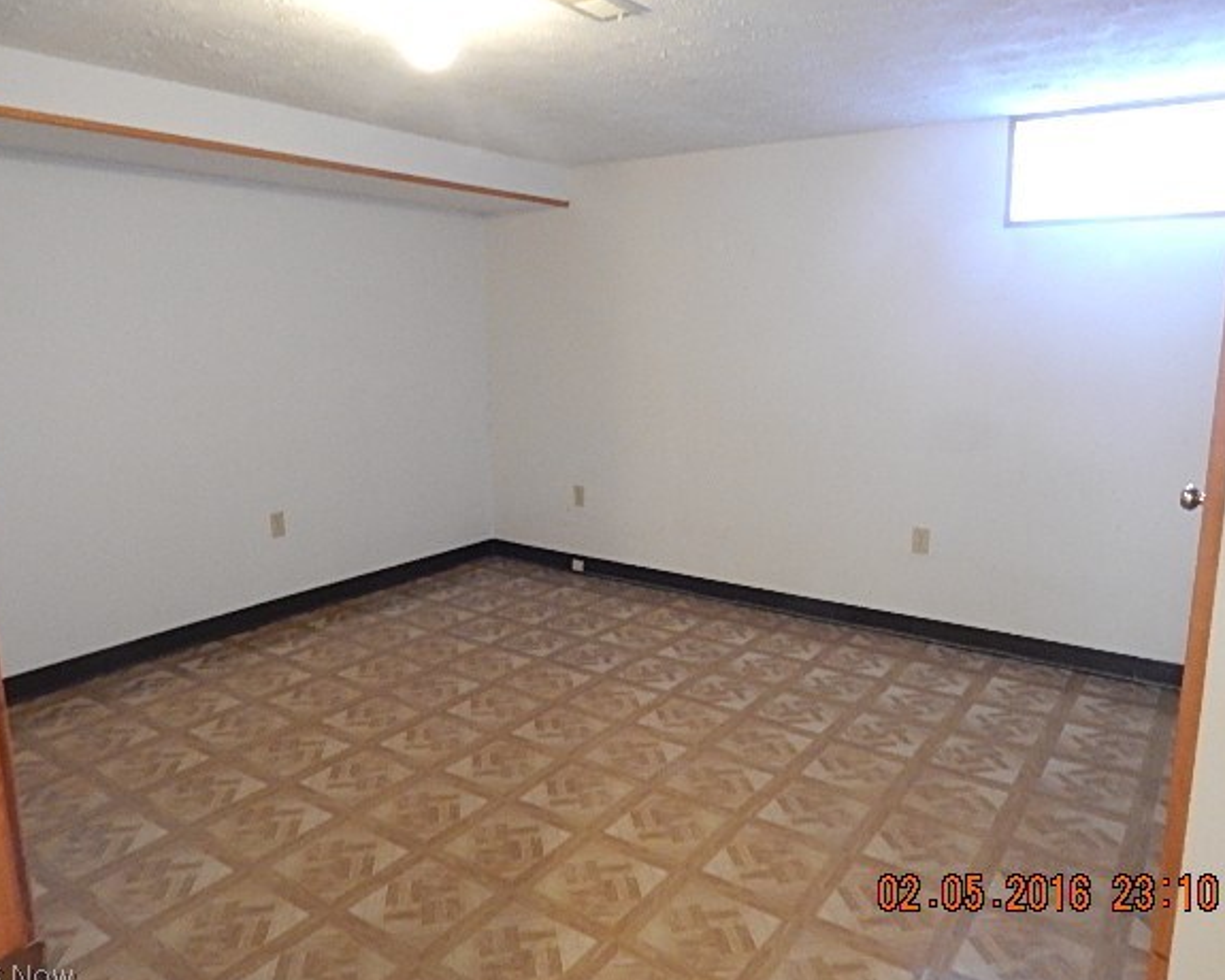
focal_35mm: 25
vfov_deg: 56.8
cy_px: 488
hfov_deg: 68.1
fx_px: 906
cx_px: 618
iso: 640
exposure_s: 1/8
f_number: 3
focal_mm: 4
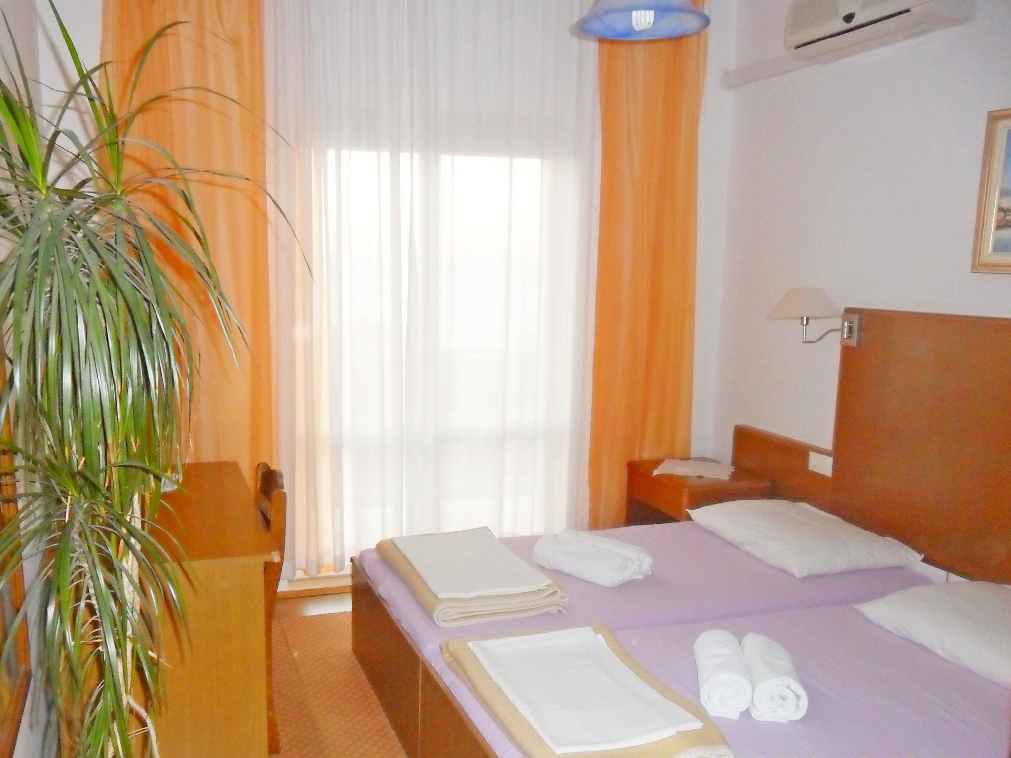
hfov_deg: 65.3
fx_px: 789
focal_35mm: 27
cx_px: 506
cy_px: 379
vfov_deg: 51.4
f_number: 3.5
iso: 400
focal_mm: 4.9
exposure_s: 1/45
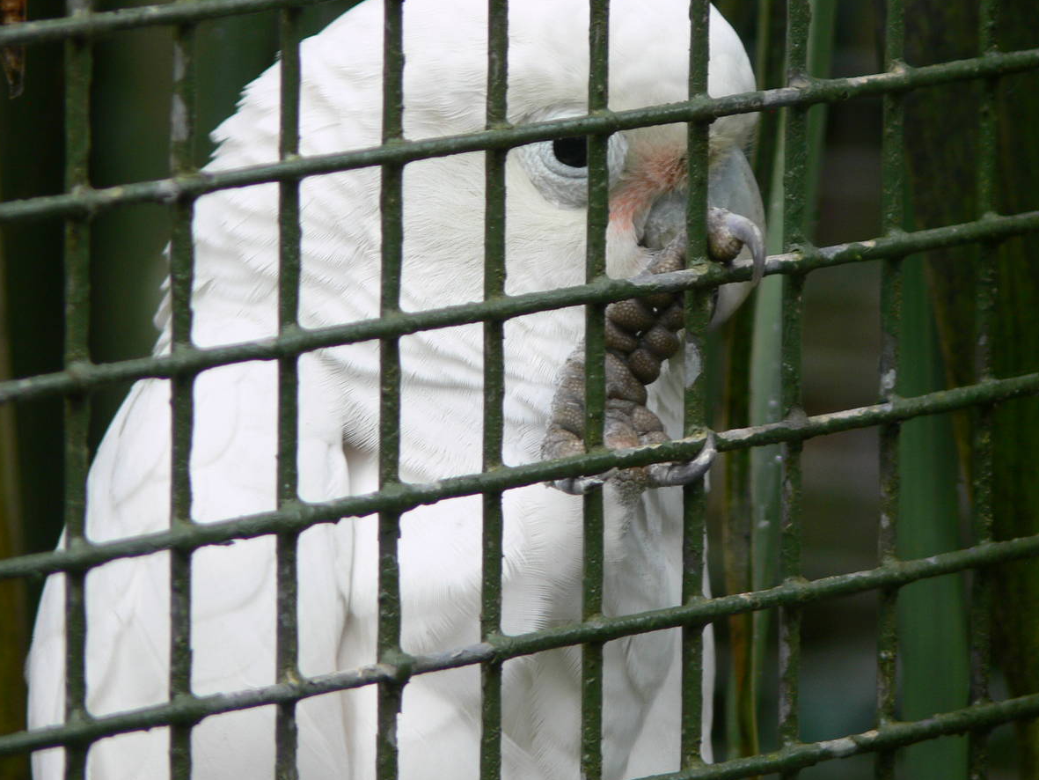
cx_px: 538
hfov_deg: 3.5
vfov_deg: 2.6
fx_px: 17080
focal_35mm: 569
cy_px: 254
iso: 80
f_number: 4
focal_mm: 88.8
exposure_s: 1/60
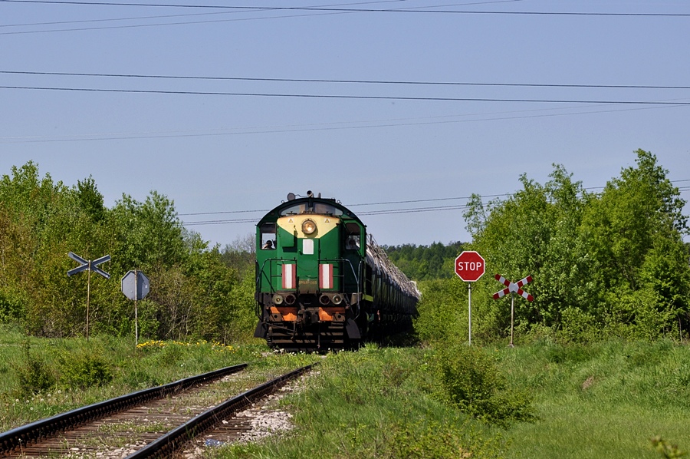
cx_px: 345
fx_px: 3015
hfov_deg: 13.1
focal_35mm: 158
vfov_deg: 8.7
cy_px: 230
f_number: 10
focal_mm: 105
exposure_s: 1/400
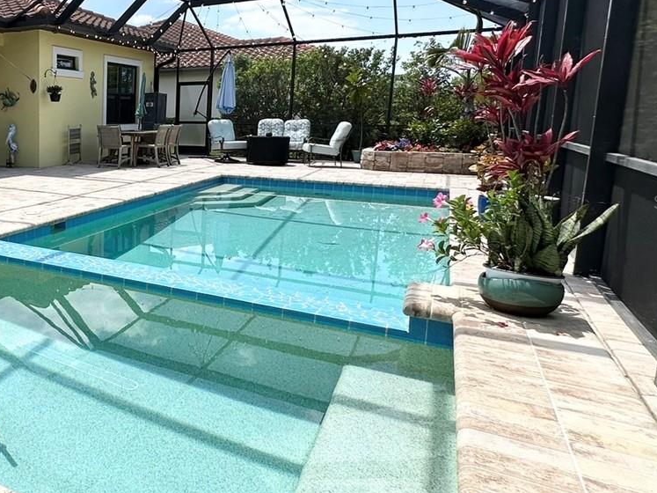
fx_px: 569
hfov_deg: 51.0
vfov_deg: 46.6
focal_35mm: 30
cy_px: 202
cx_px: 33
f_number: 2.2
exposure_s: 1/1006
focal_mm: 2.22
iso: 40
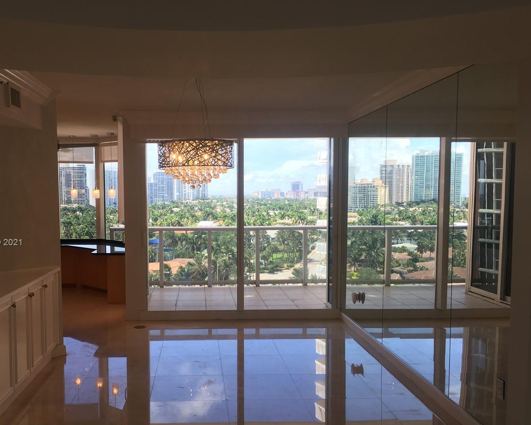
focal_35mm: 35
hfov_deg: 51.3
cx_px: 220
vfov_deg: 42.1
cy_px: 243
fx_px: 550
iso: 25
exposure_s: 1/127
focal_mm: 4.15
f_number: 2.2
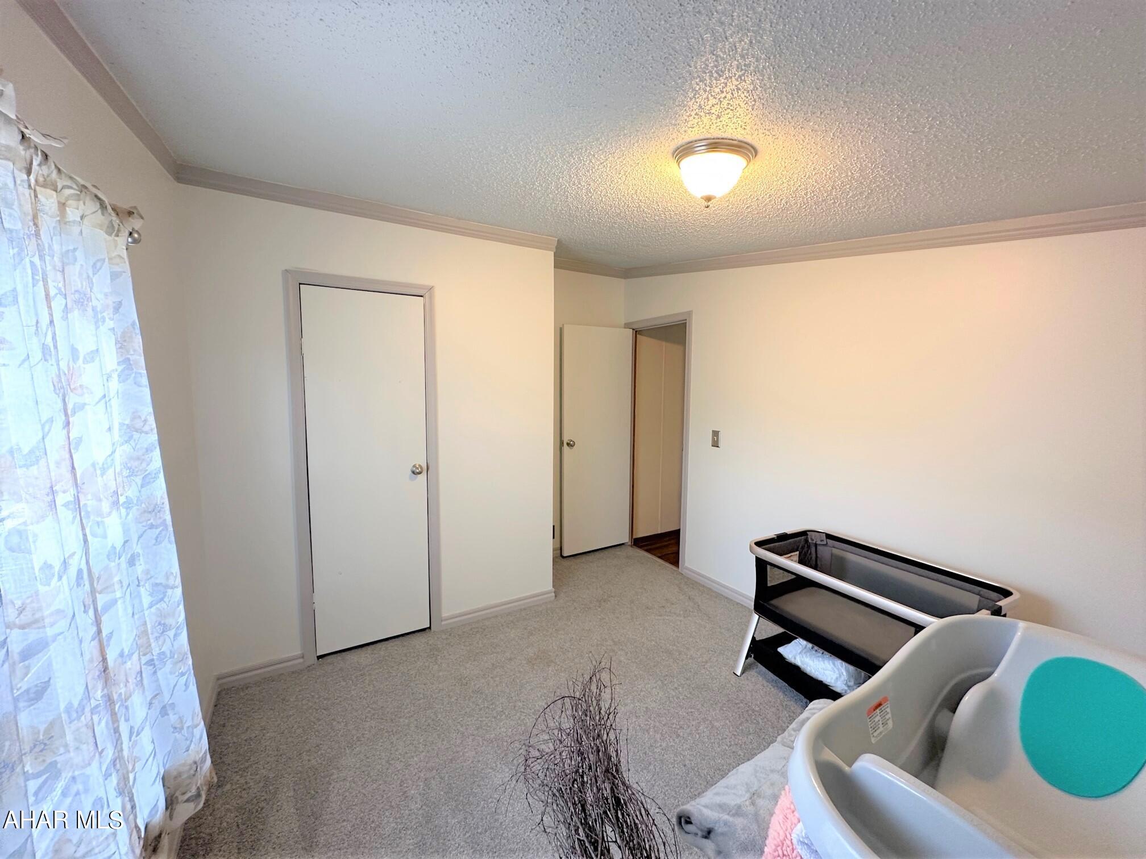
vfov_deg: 85.7
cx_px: 573
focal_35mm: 14
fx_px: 463
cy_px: 430
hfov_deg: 102.1
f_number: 2.2
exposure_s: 1/60
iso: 200
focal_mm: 2.22
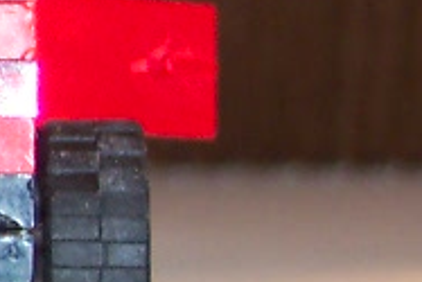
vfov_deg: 6.3
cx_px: -363
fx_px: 2569
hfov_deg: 8.9
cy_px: 25
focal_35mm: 219
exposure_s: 1/30
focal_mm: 8
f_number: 2.8
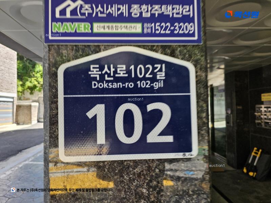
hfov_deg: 73.9
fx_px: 180
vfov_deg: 58.9
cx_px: 136
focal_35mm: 23
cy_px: 102
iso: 10
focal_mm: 6.3
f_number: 1.7
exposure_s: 1/74
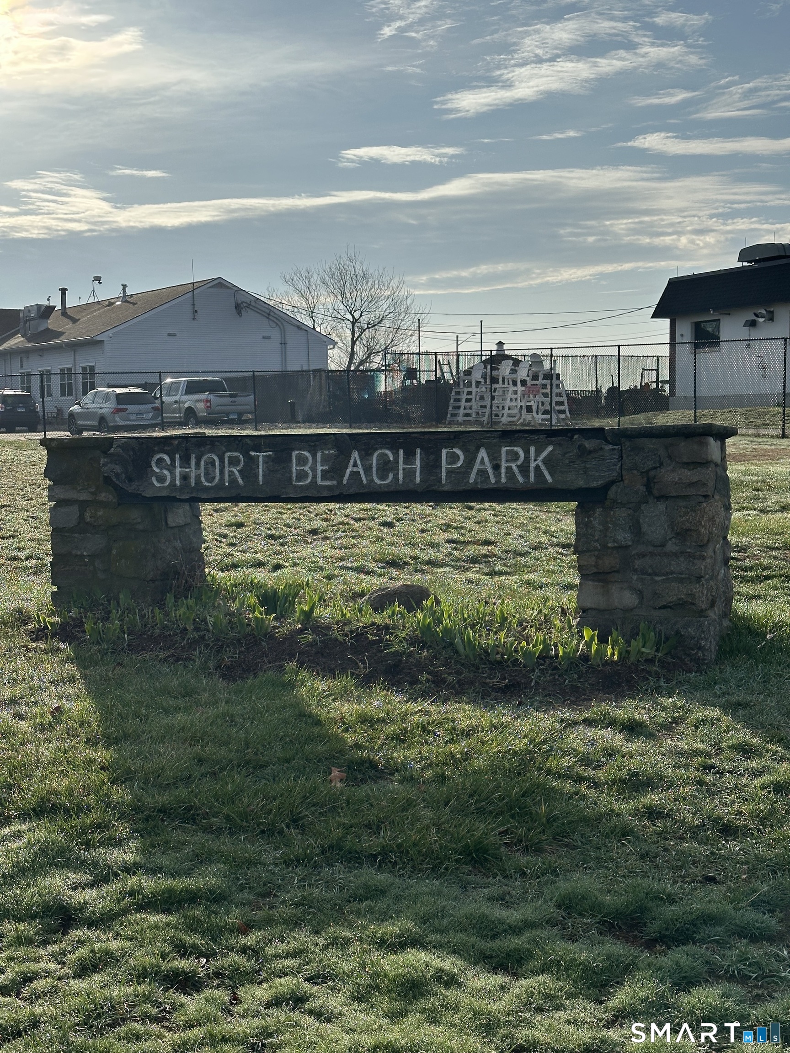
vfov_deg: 39.7
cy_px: 526
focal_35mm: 48
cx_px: 395
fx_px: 1461
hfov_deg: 30.3
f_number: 1.78
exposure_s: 1/8929
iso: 64
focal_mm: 6.86
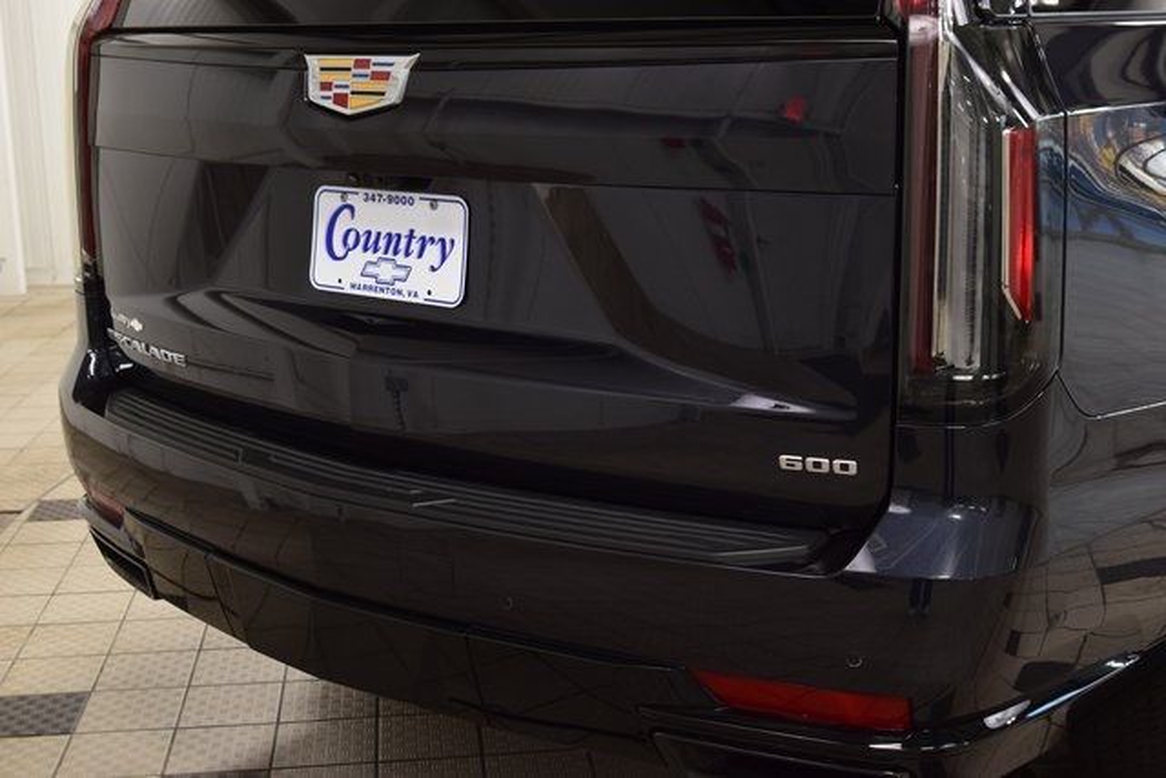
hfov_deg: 41.1
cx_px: 583
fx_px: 1555
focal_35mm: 48
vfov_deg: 28.1
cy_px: 389
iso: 640
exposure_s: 1/15
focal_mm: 32
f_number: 6.3
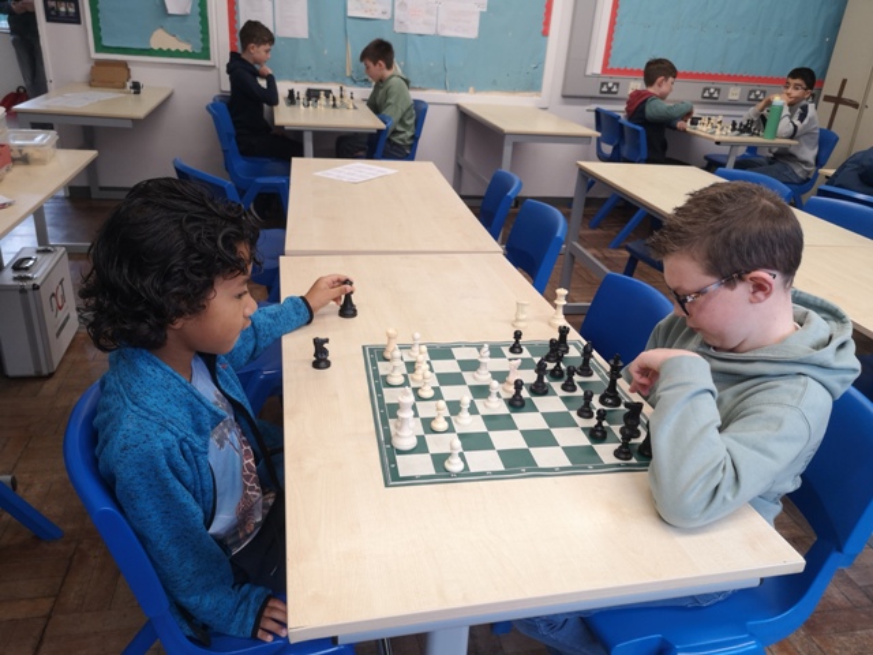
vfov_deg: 51.4
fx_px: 681
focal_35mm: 27
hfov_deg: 65.3
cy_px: 328
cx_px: 436
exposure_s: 1/50
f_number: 1.8
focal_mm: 3.95
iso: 50
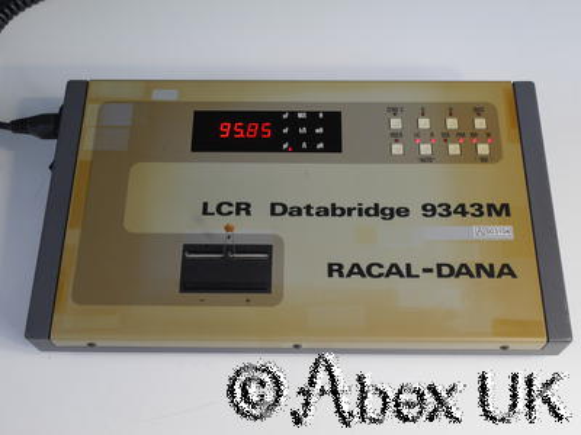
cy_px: 218
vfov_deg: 30.3
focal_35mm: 48
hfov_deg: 39.7
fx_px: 806
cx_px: 290
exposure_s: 1/2.5
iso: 400
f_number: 13
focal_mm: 24
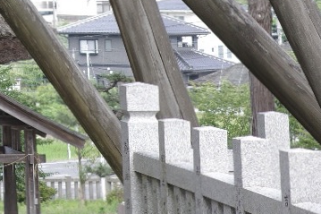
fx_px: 1854
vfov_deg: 6.3
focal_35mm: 208
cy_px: -286
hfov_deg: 9.2
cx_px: -371
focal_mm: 26
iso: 100
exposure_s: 1/250
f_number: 2.8
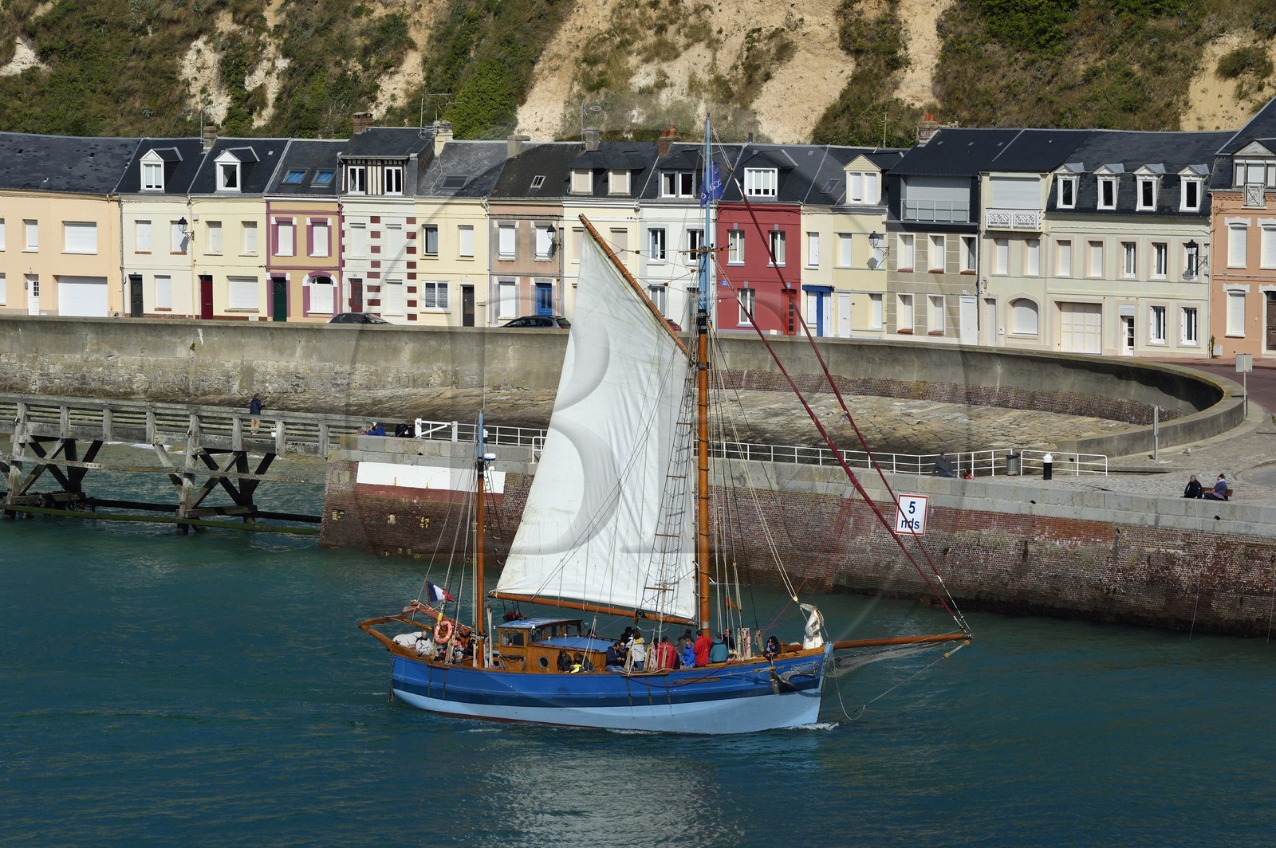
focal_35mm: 200
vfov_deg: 6.9
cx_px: 638
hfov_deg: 10.3
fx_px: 7083
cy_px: 424
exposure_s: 1/640
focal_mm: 200
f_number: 11
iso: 200
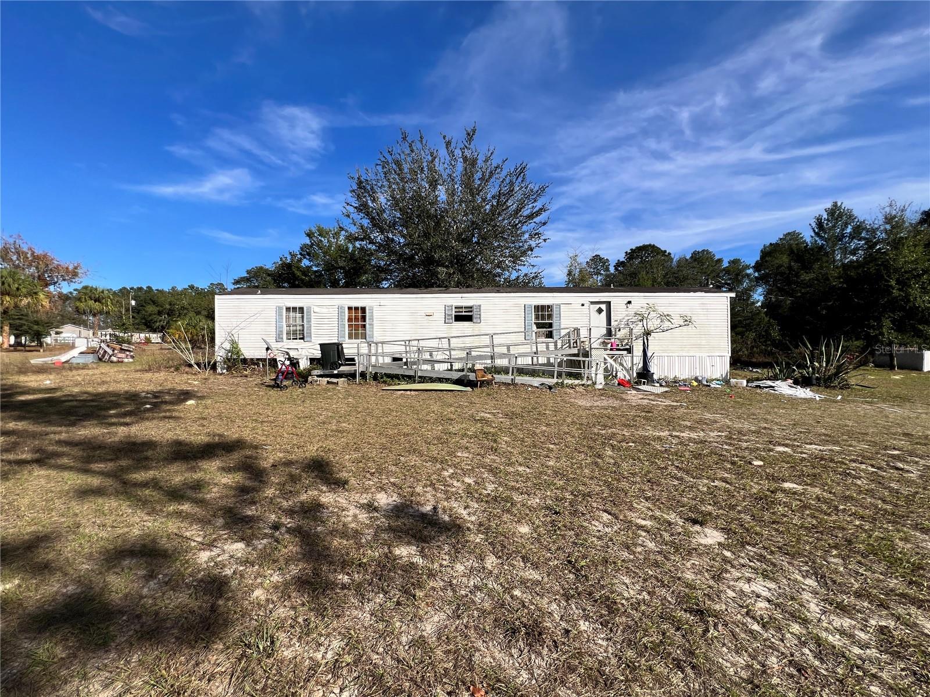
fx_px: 349
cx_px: 465
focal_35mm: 13
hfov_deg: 106.2
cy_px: 348
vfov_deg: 89.9
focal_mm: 1.57
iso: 32
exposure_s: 1/2481
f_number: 1.8
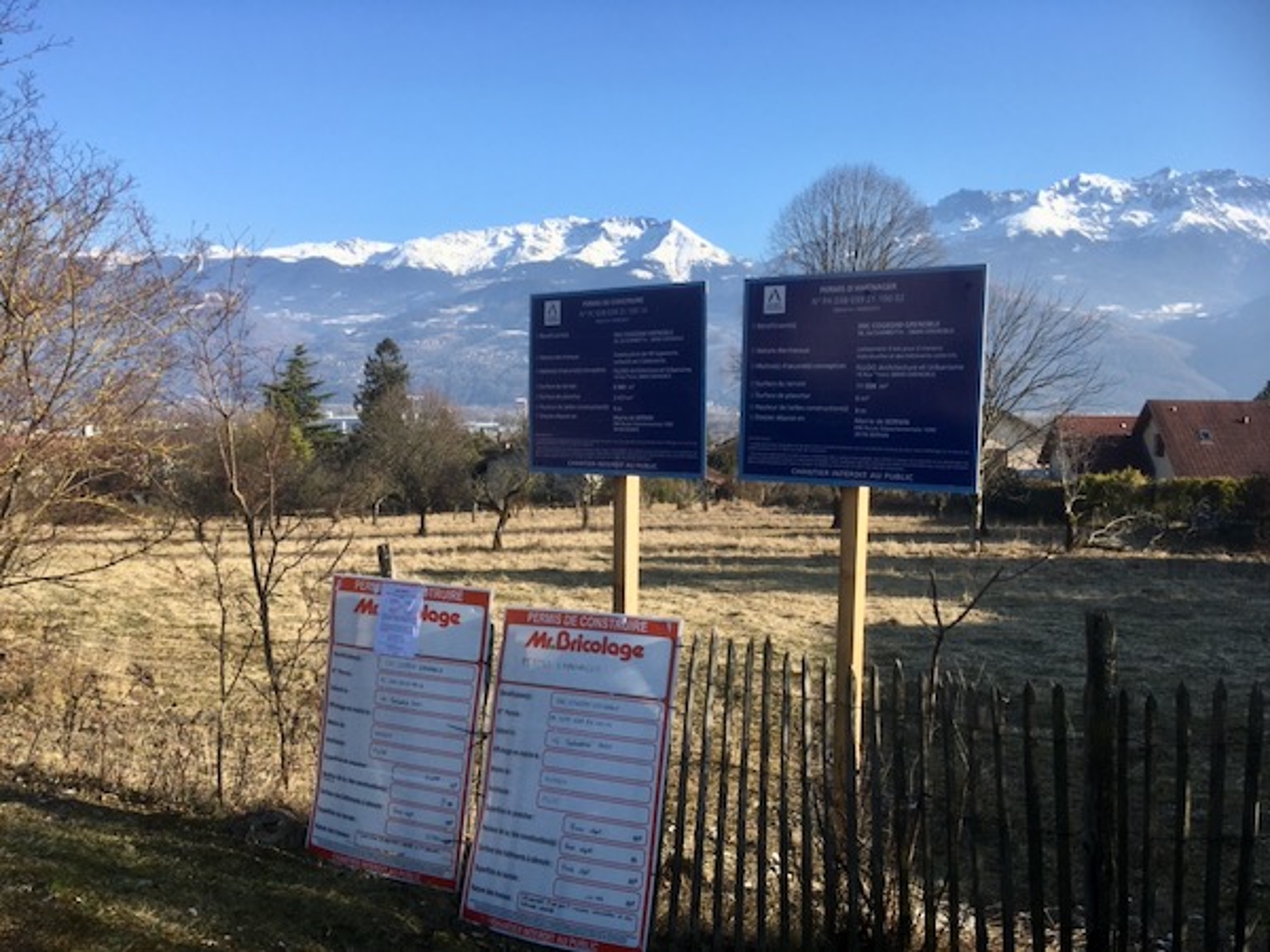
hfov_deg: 61.7
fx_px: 1064
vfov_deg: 48.2
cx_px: 635
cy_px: 476
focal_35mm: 29
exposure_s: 1/1040
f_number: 2.2
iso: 25
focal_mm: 4.15
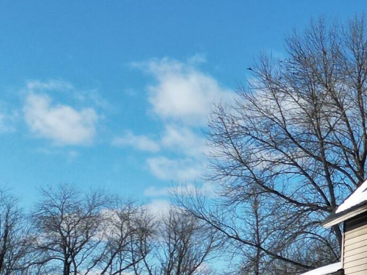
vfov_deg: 14.1
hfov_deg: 15.8
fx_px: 1113
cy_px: 153
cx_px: 670
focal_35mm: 105
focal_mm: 6.72
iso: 140
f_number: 1.7
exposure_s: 1/3200
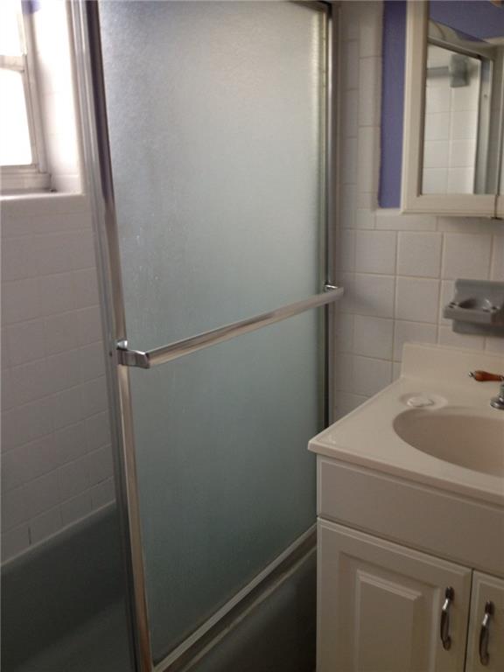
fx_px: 679
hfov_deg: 40.7
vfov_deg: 52.6
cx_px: 252
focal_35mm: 35
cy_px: 336
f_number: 2.4
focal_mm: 4.28
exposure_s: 1/20
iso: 64
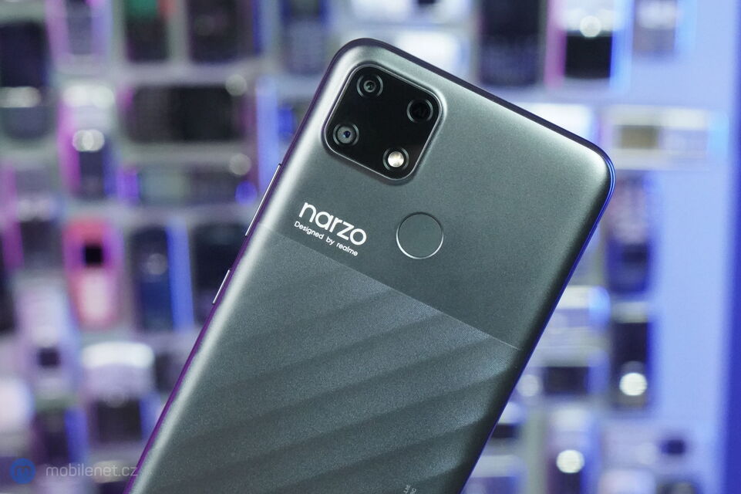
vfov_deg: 21.9
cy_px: 247
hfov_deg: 32.4
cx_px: 370
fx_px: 1276
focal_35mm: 62
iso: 12800
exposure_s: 1/160
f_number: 8
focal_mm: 62
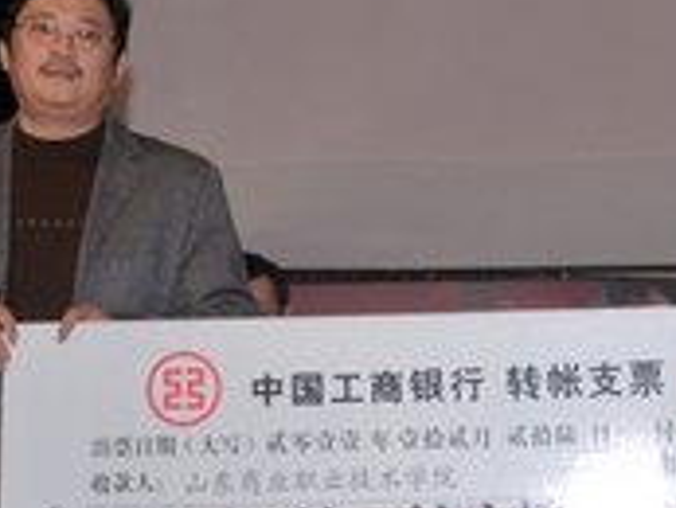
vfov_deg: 14.7
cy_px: 221
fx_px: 1974
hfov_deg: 19.3
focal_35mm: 101
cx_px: 496
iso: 320
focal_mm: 28
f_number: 5.6
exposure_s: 1/60
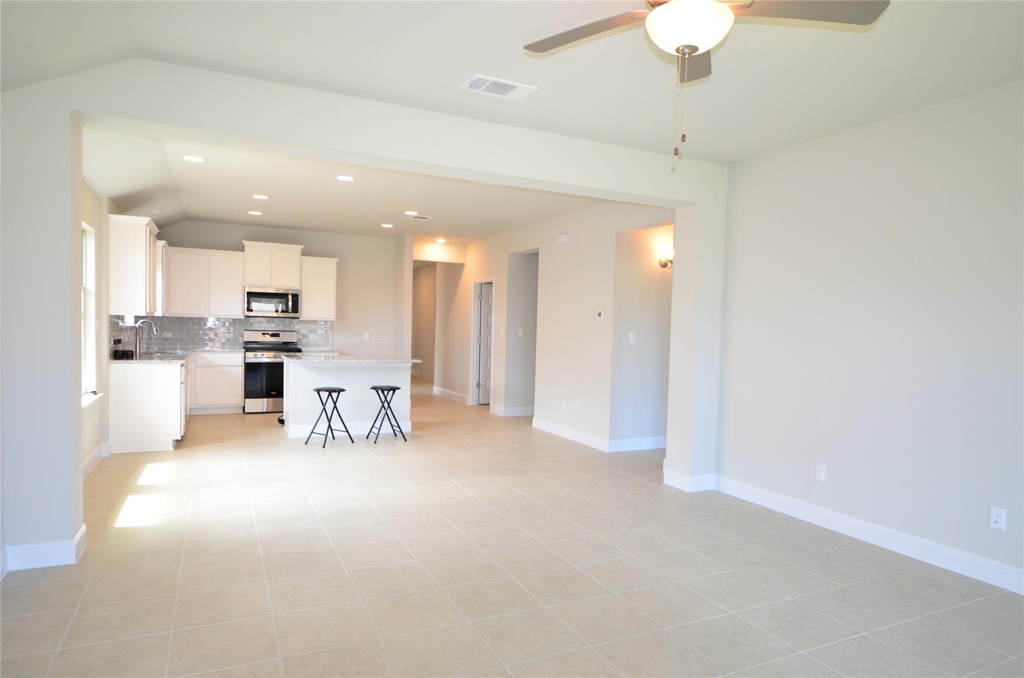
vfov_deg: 59.3
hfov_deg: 81.3
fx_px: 596
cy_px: 339
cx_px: 512
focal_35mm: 21
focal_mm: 14
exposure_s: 1/60
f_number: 4.5
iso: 560
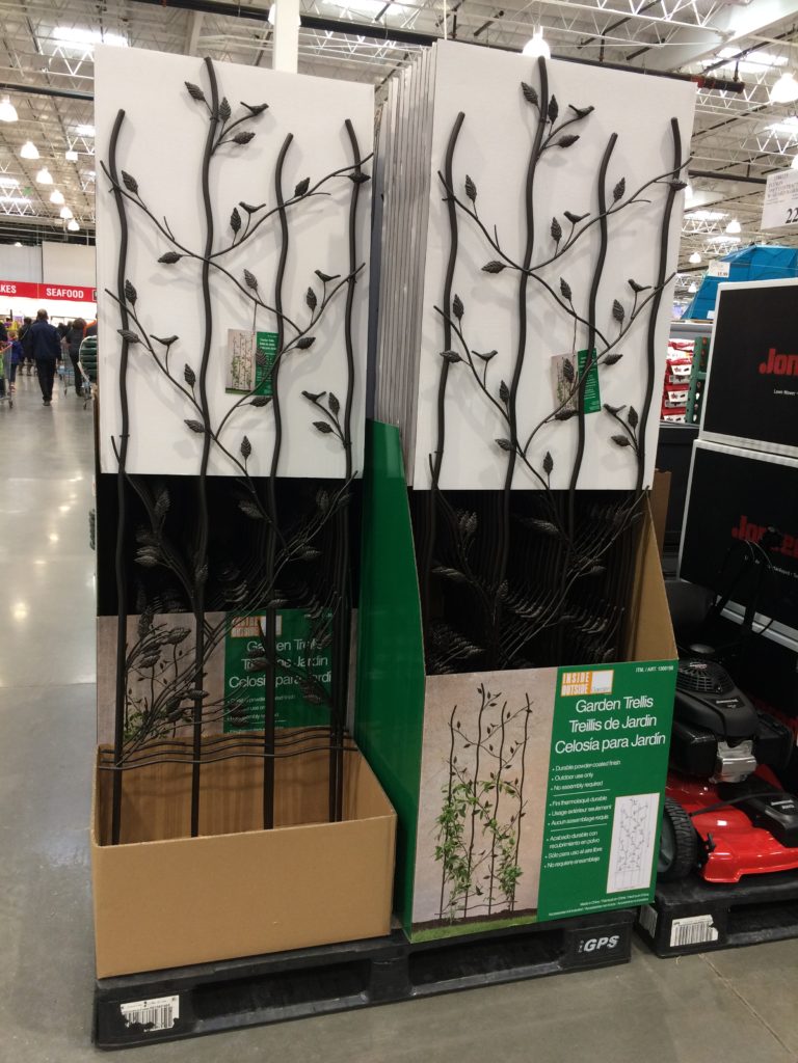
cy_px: 532
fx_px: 891
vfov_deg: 61.7
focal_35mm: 29
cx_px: 399
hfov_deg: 48.2
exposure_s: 1/30
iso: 100
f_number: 2.2
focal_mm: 4.15
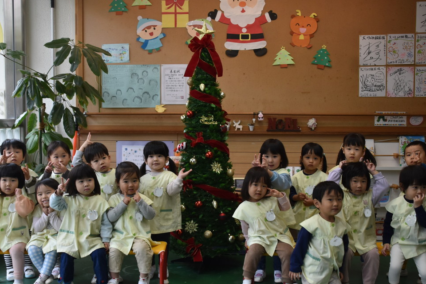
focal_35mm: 45
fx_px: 533
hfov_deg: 43.5
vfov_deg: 29.9
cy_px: 157
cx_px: 193
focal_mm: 24
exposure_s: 1/250
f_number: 4
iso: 800
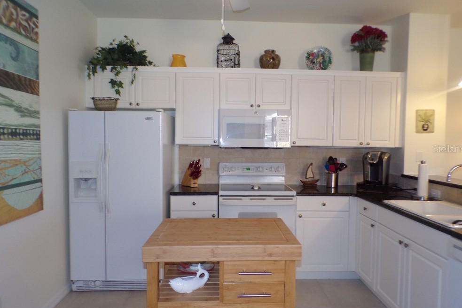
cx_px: 237
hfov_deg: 69.4
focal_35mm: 26
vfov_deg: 49.5
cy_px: 149
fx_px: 334
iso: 200
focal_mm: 4.3
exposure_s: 1/34
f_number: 3
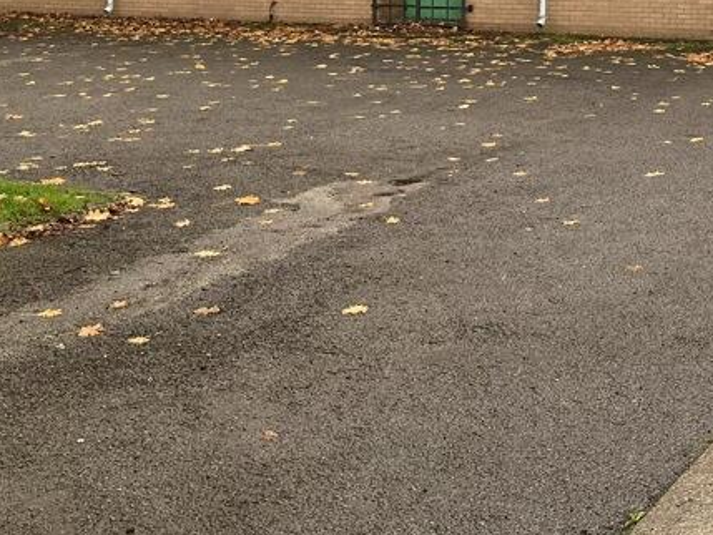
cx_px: 660
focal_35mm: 62
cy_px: -10
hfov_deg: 29.7
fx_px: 1277
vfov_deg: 22.7
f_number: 1.6
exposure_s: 1/259
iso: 50
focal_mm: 5.1
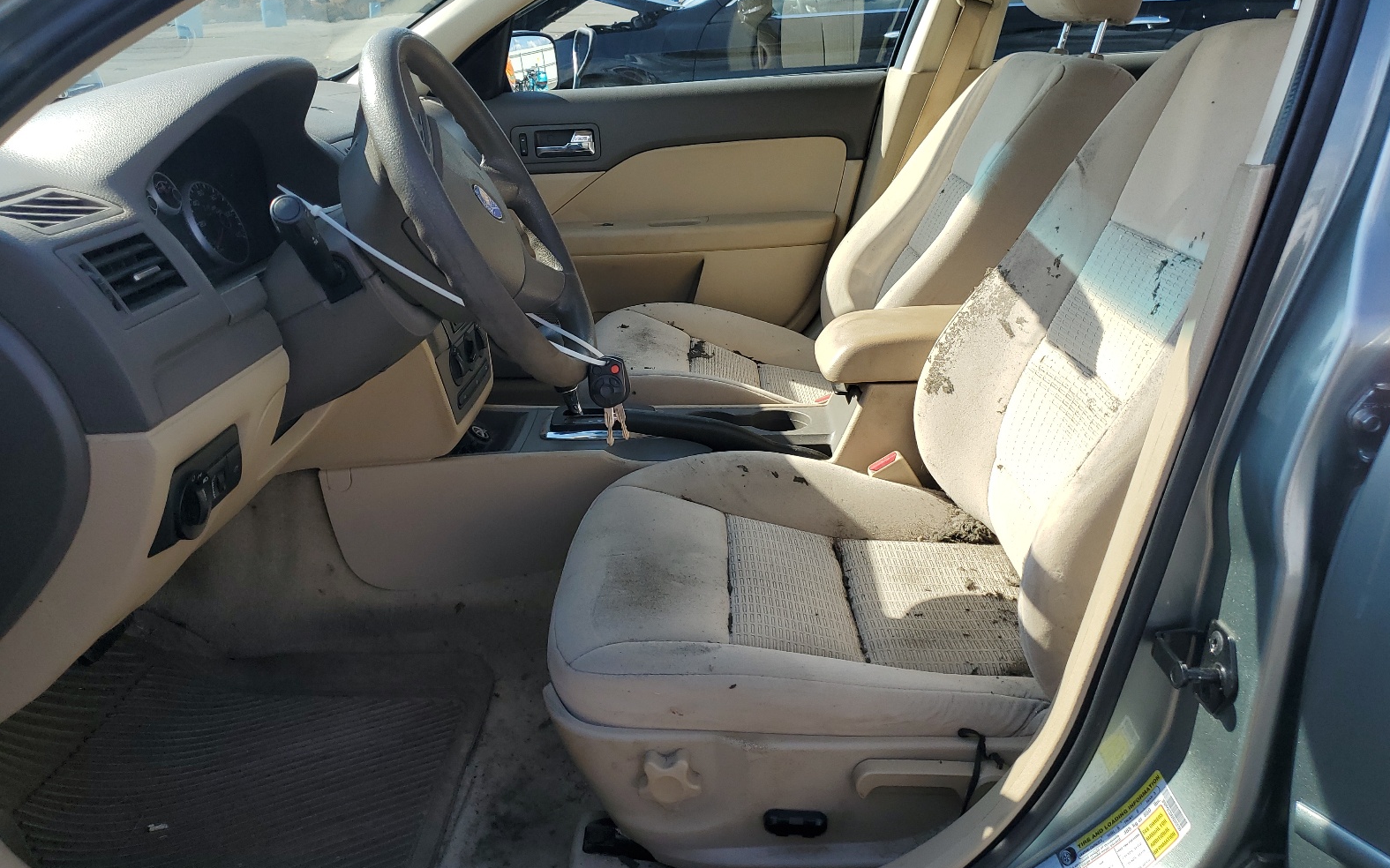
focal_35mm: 28
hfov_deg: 66.5
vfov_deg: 44.5
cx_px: 705
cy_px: 400
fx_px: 1061
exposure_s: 1/1429
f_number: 1.5
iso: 50
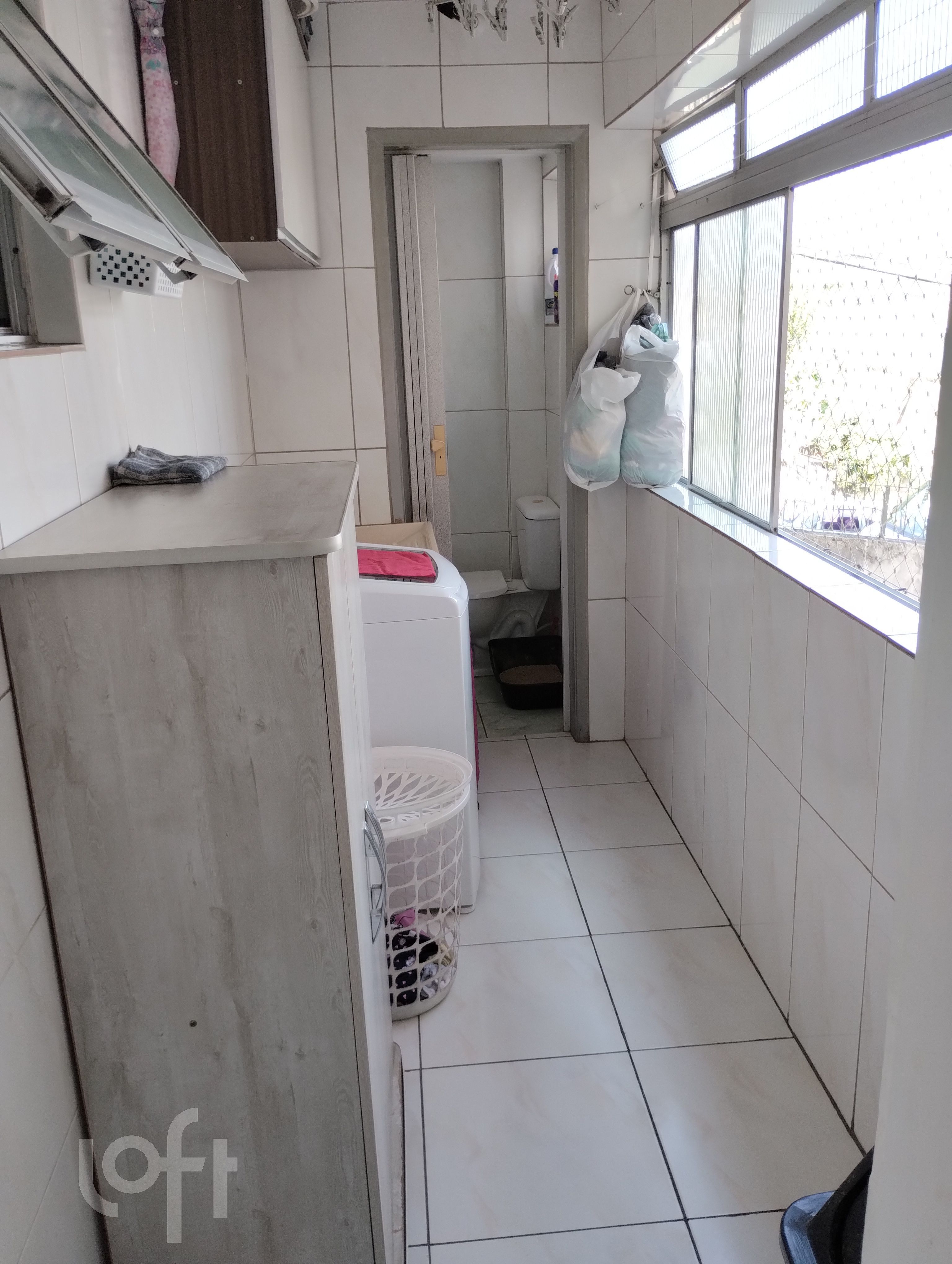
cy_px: 632
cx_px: 476
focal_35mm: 28
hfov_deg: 49.9
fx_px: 1024
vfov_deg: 63.4
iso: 167
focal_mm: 4.27
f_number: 1.8
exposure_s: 1/40
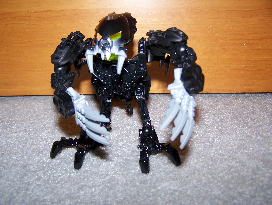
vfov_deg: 37.8
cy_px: 102
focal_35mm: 38
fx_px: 299
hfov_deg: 48.9
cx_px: 136
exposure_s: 1/60
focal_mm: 6.3
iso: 80
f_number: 2.8
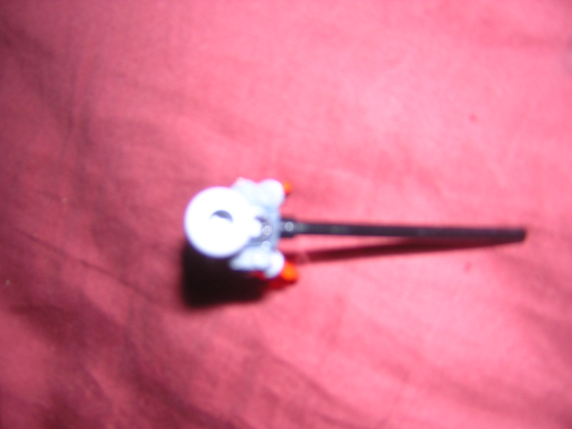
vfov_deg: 39.7
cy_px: 214
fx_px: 595
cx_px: 286
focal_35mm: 36
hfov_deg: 51.4
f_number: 2.6
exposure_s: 1/60.1
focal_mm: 4.7
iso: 100
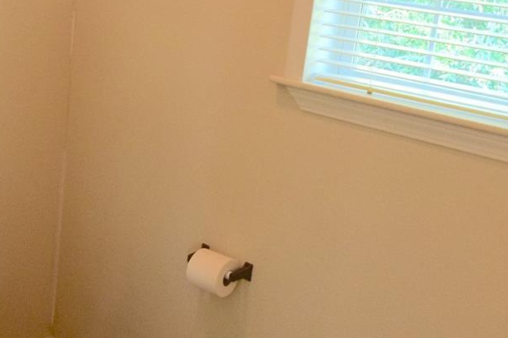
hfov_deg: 44.7
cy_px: 133
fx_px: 611
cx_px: 324
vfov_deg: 30.8
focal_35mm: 43
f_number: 4.5
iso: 1600
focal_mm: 11
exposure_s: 1/60
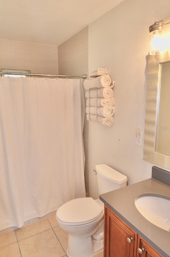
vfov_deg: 78.7
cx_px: 74
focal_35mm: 22
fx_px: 157
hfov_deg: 56.8
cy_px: 128
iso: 360
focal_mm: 12
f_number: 4
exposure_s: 1/60
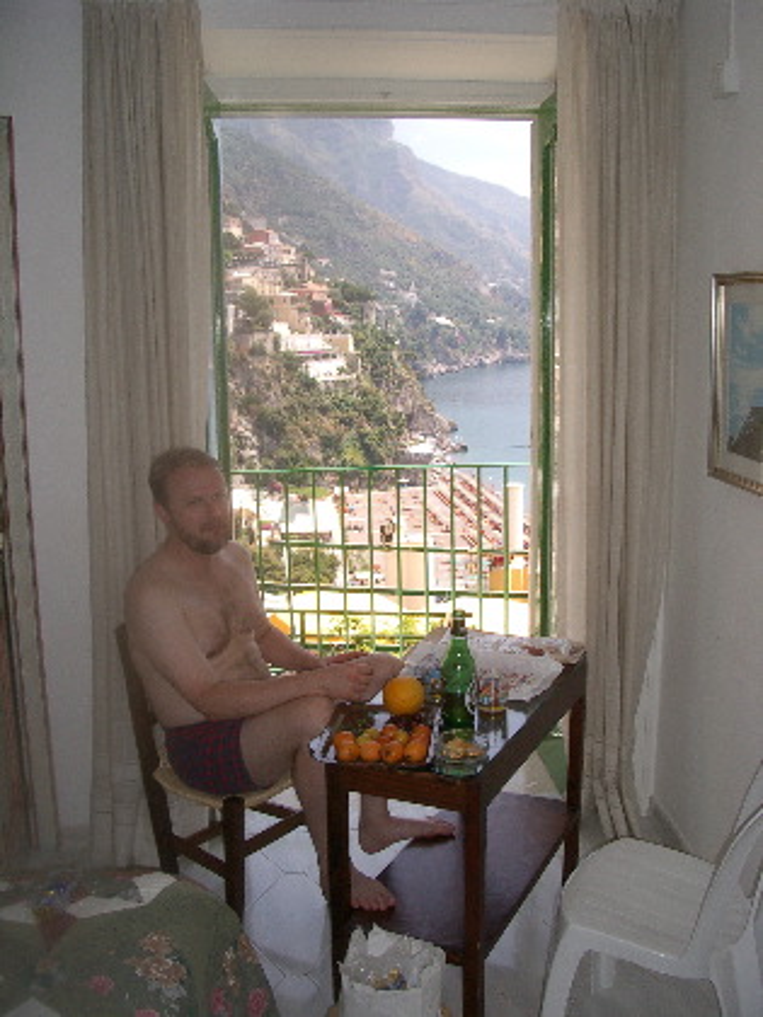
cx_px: 382
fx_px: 1029
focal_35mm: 35
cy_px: 508
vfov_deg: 52.6
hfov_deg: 40.7
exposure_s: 1/640
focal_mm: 5.8
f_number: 4.3
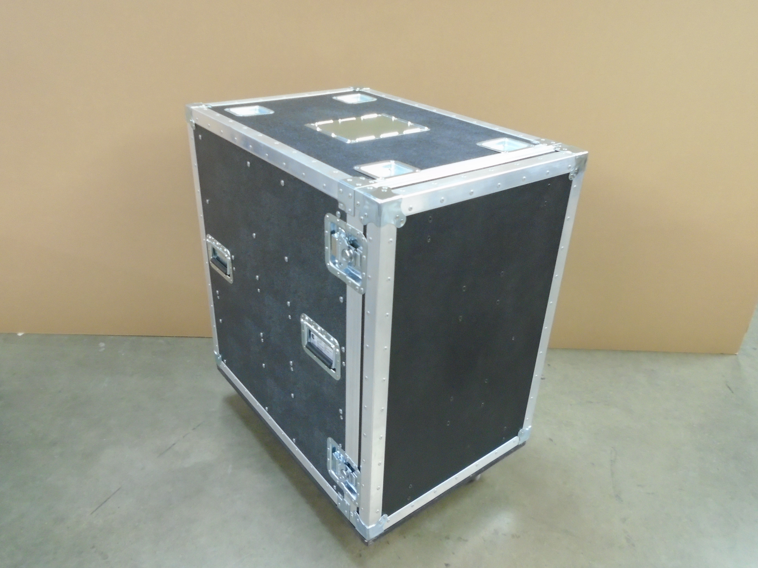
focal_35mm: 26
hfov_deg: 67.3
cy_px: 284
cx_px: 379
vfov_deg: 53.1
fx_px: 569
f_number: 3.2
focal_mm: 4.6
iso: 400
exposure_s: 1/6
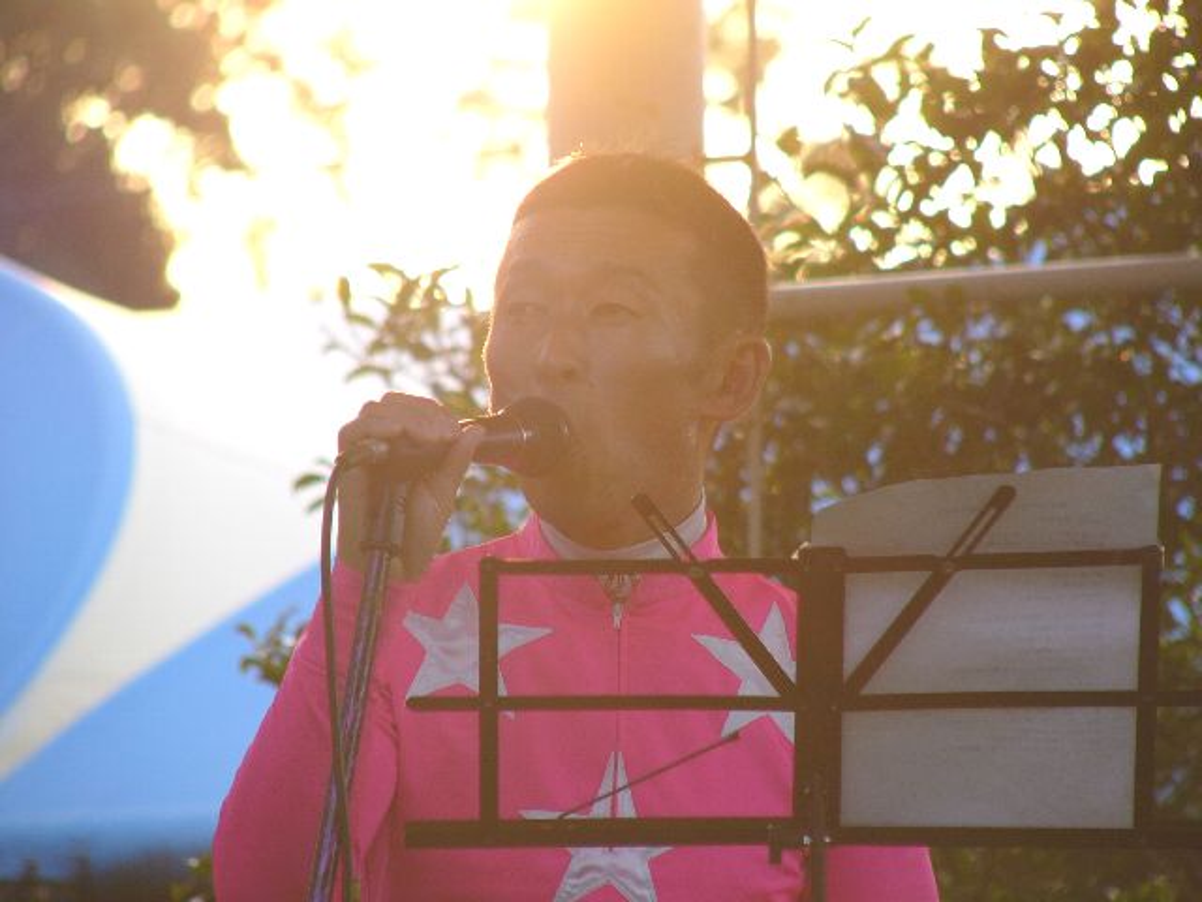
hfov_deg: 5.1
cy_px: 451
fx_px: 13473
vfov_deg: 3.8
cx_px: 601
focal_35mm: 388
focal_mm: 64.5
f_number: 4
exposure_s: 1/125
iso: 50
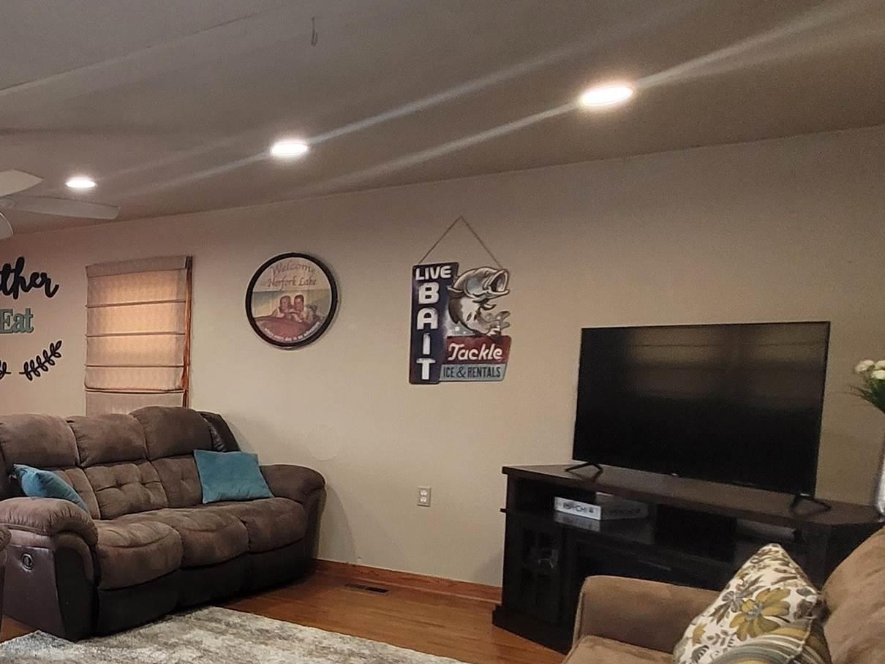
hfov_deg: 46.6
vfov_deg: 42.5
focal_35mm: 33
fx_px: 844
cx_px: 6
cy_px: 427
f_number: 2.2
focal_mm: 1.74
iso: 200
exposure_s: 1/60
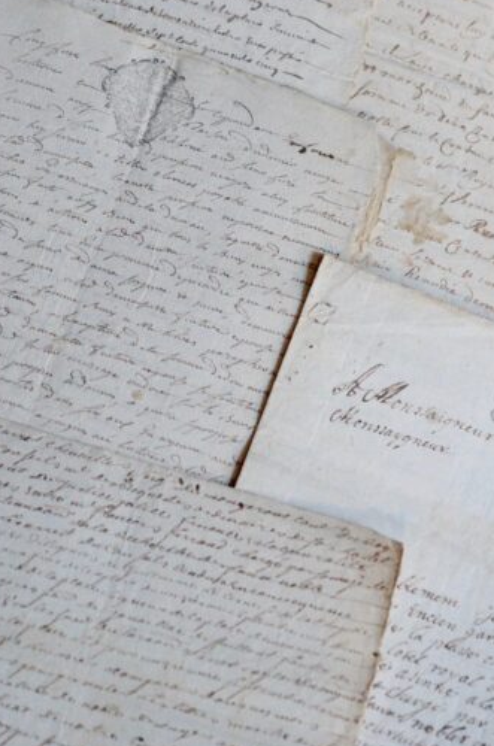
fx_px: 3371
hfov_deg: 8.4
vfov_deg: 12.5
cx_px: 336
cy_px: 82
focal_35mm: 163
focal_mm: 60
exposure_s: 1/320
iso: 4000
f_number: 3.2
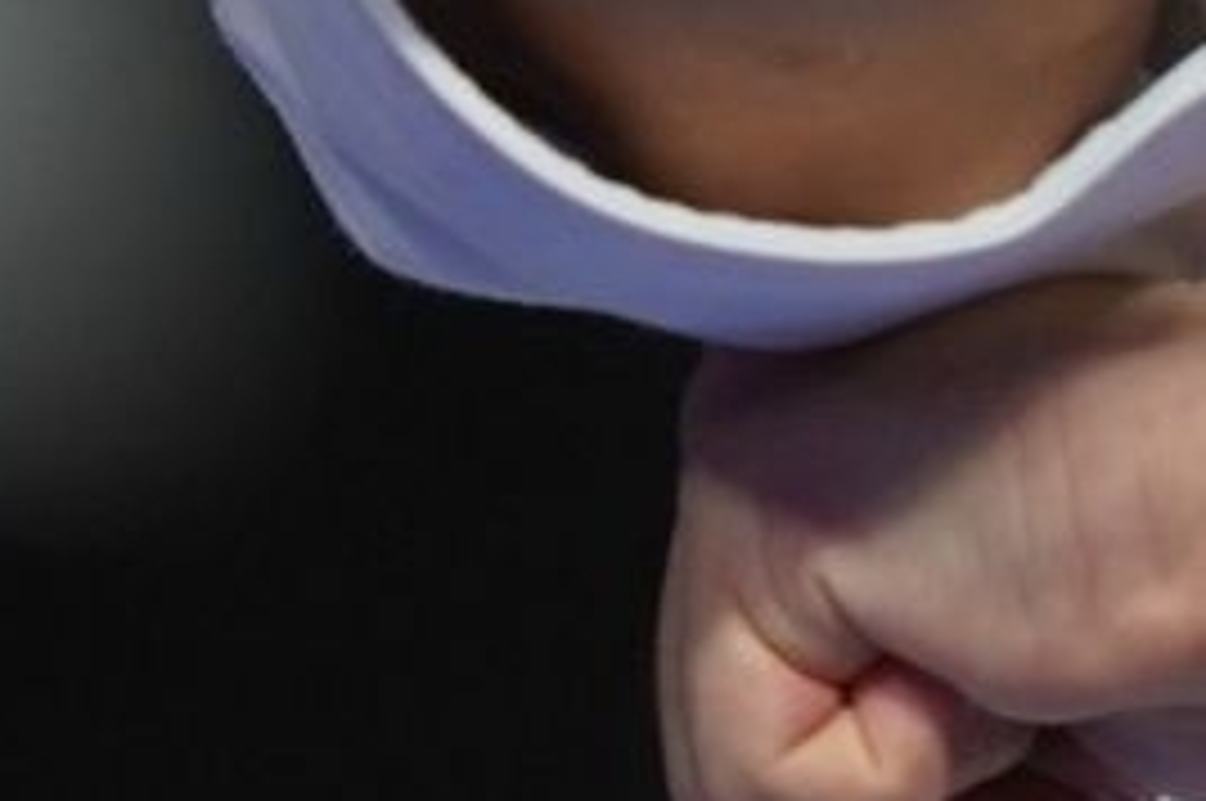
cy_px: -1413
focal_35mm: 4036
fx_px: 135040
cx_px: 1980
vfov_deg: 0.3
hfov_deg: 0.5
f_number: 2.8
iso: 640
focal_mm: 400
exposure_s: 1/500
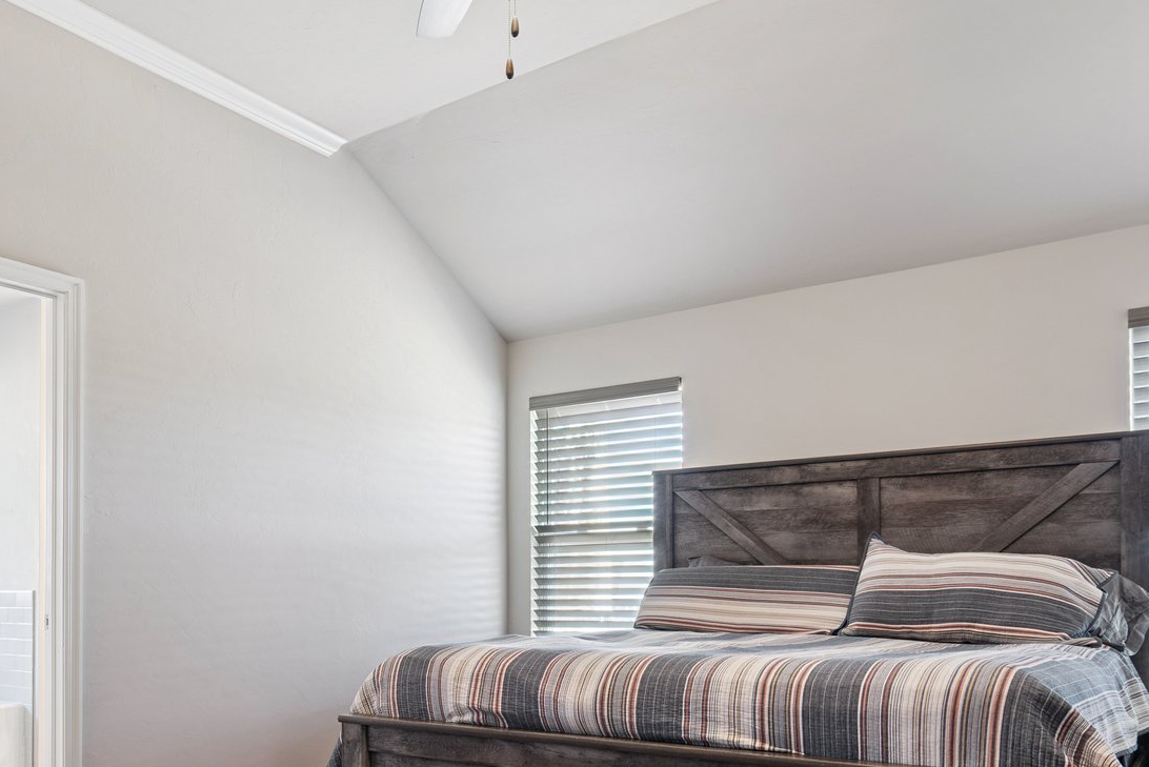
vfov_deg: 41.5
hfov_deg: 61.7
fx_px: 958
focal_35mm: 30
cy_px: 627
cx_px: 503
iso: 200
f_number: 7.1
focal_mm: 16
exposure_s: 1/4
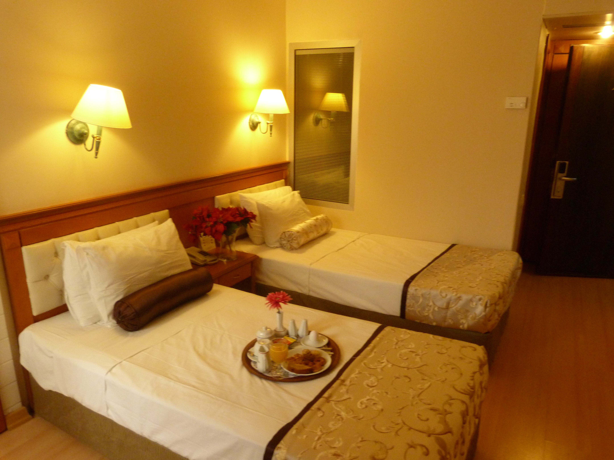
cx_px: 307
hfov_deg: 69.4
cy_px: 230
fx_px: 443
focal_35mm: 25
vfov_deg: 54.9
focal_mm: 4.5
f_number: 4.5
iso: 400
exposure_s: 1/13
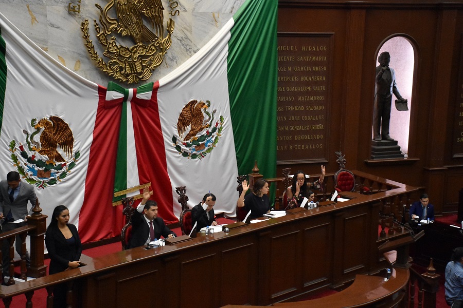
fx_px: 810
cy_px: 154
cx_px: 232
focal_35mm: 63
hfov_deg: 31.9
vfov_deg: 21.6
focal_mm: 42
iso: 5000
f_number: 4.5
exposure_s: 1/200
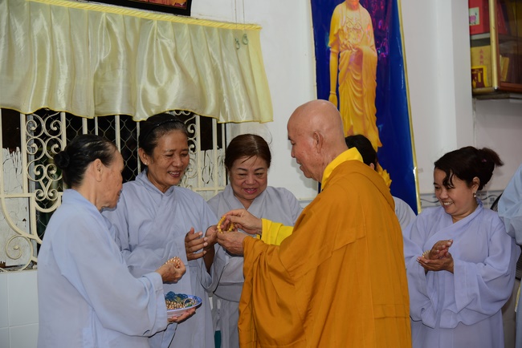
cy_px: 174
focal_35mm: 66
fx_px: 957
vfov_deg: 20.6
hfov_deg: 30.5
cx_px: 261
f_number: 4
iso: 320
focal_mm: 66
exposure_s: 1/60
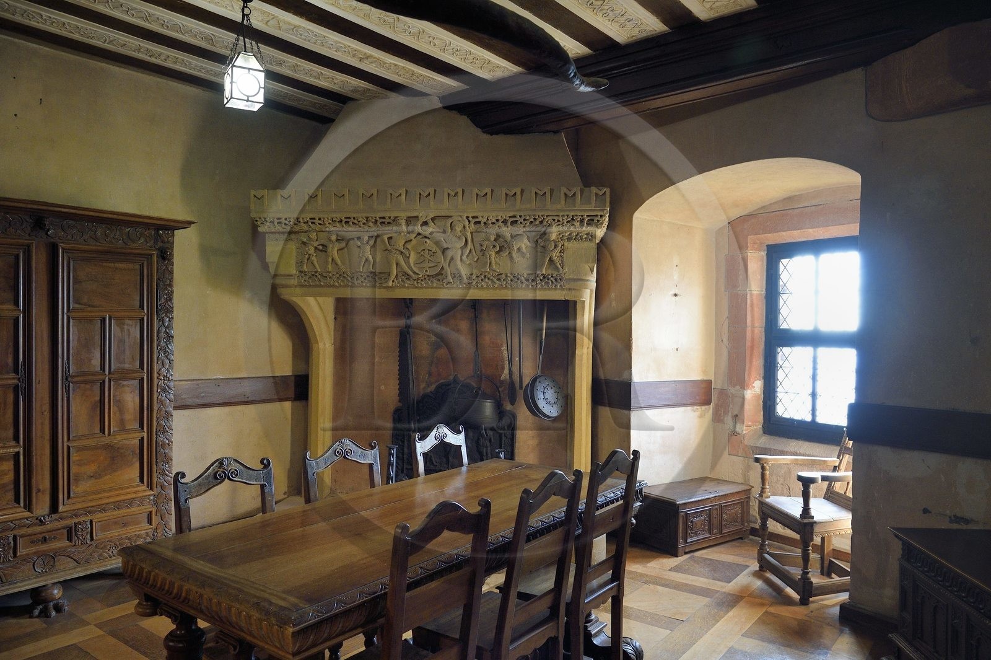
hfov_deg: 67.4
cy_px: 330
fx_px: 743
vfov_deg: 47.9
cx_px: 496
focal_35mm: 27
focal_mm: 27
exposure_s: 1/30
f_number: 8
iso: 1600
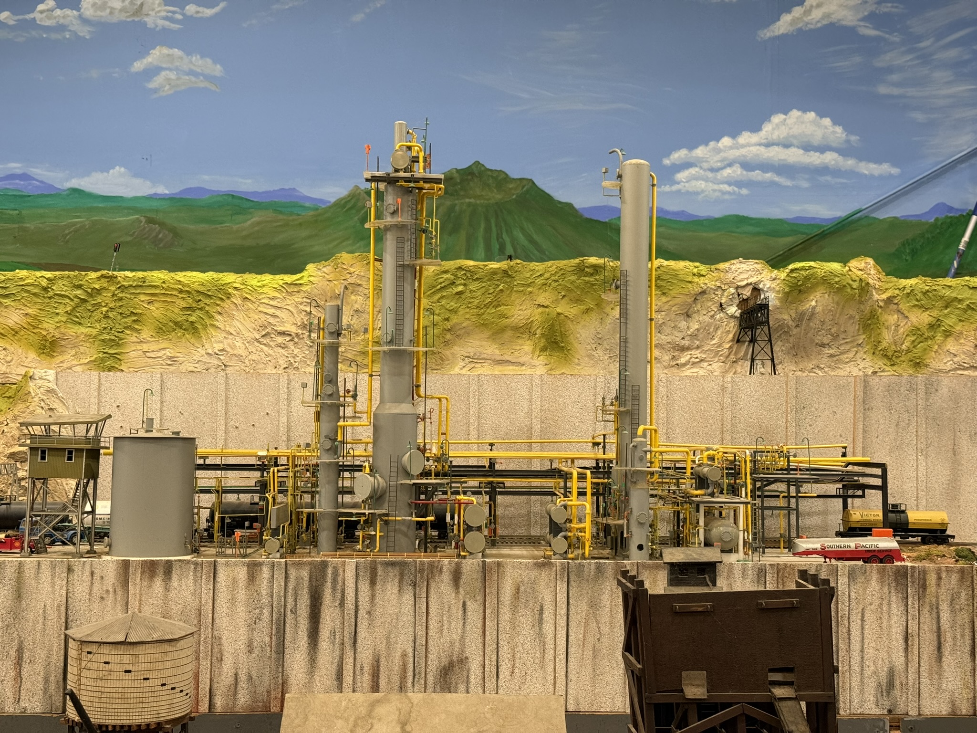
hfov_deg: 39.7
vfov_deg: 30.3
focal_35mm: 48
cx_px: 488
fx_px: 1355
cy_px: 366
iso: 200
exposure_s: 1/60
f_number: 1.78
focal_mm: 6.76
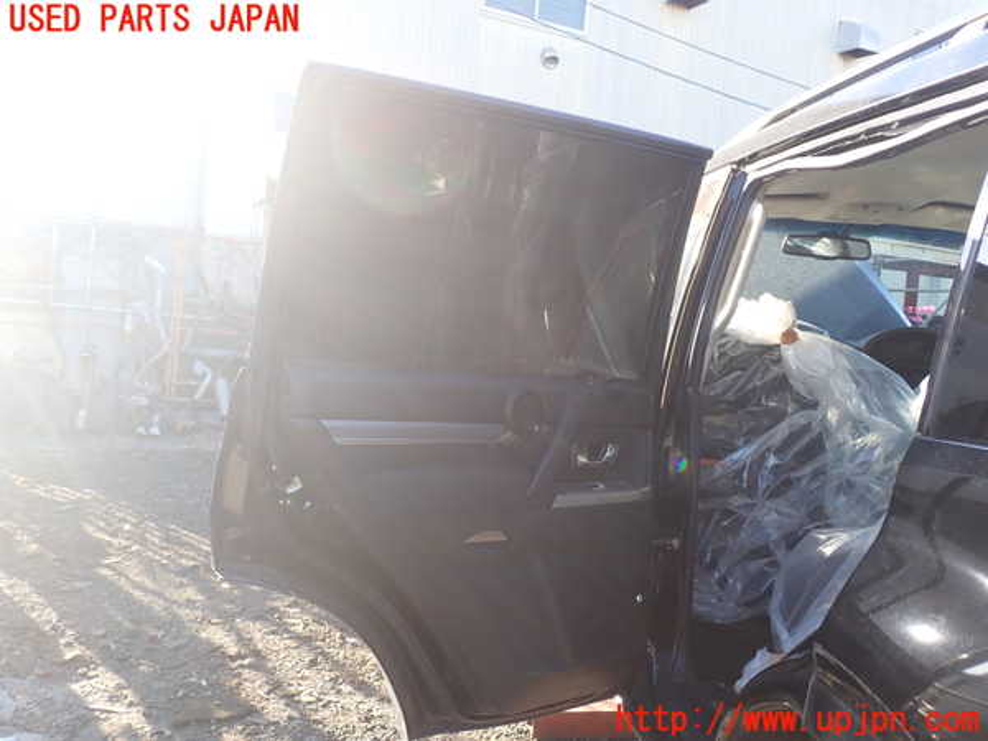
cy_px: 370
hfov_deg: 60.0
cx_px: 494
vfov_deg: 46.8
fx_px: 856
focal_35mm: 30
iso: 100
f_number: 3.2
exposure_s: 1/100
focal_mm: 5.4
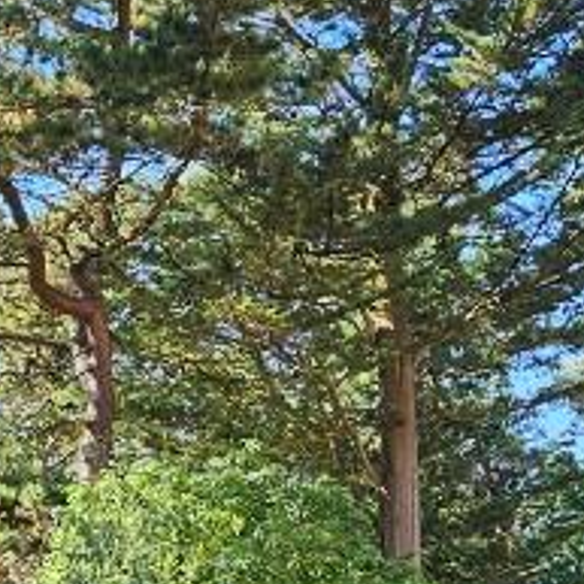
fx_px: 2061
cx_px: 148
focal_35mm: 108
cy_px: 726
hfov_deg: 16.0
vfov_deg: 15.5
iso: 25
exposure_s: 1/251
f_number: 1.8
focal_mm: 5.4
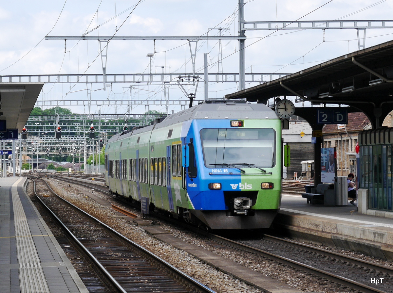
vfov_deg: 17.5
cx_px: 196
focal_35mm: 84
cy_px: 146
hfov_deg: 23.3
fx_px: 953
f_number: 8
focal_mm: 42
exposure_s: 1/250
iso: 160
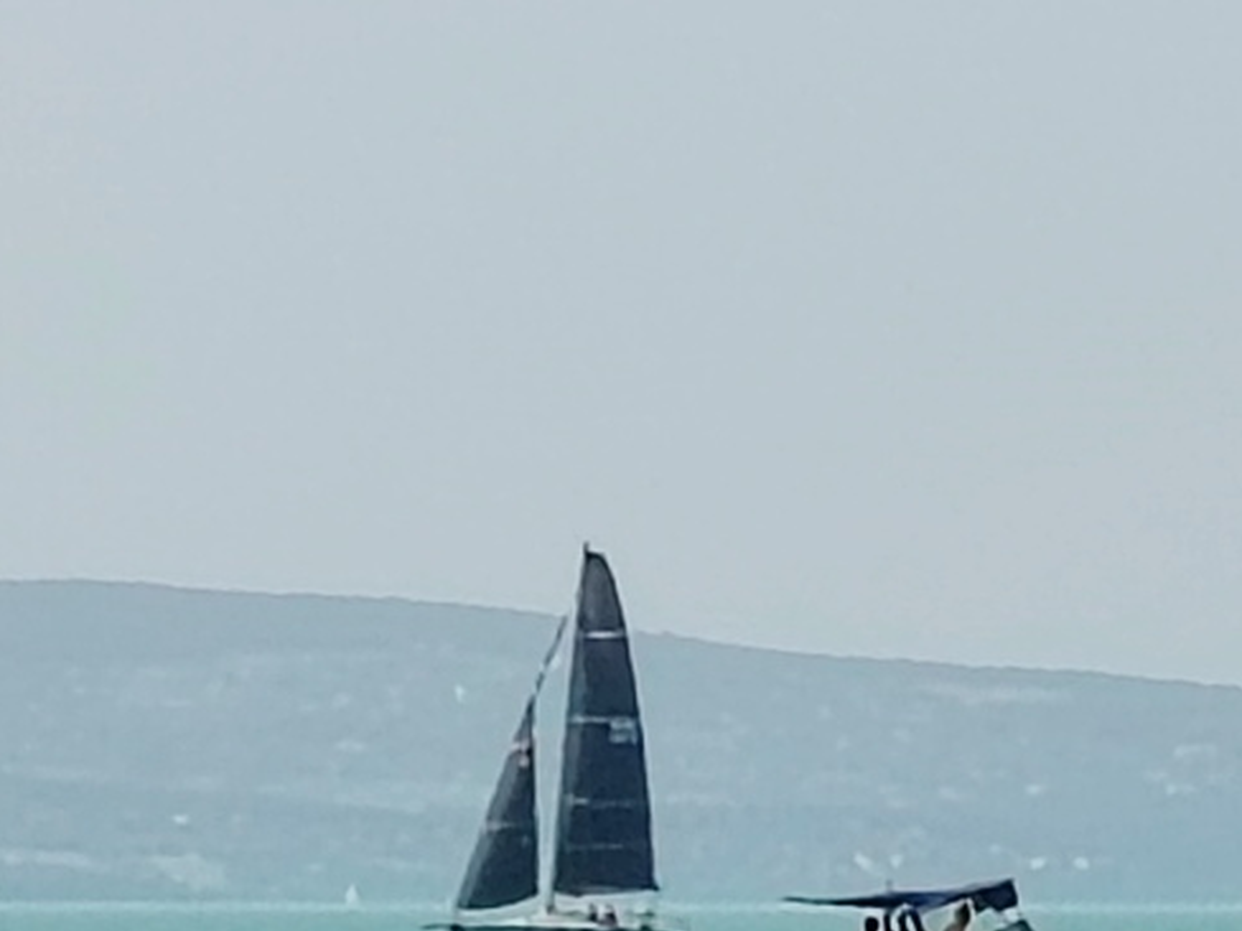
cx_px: 430
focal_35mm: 566
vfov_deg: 2.6
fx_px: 20308
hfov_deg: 3.5
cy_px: 427
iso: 50
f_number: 1.9
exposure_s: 1/780
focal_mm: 6.12
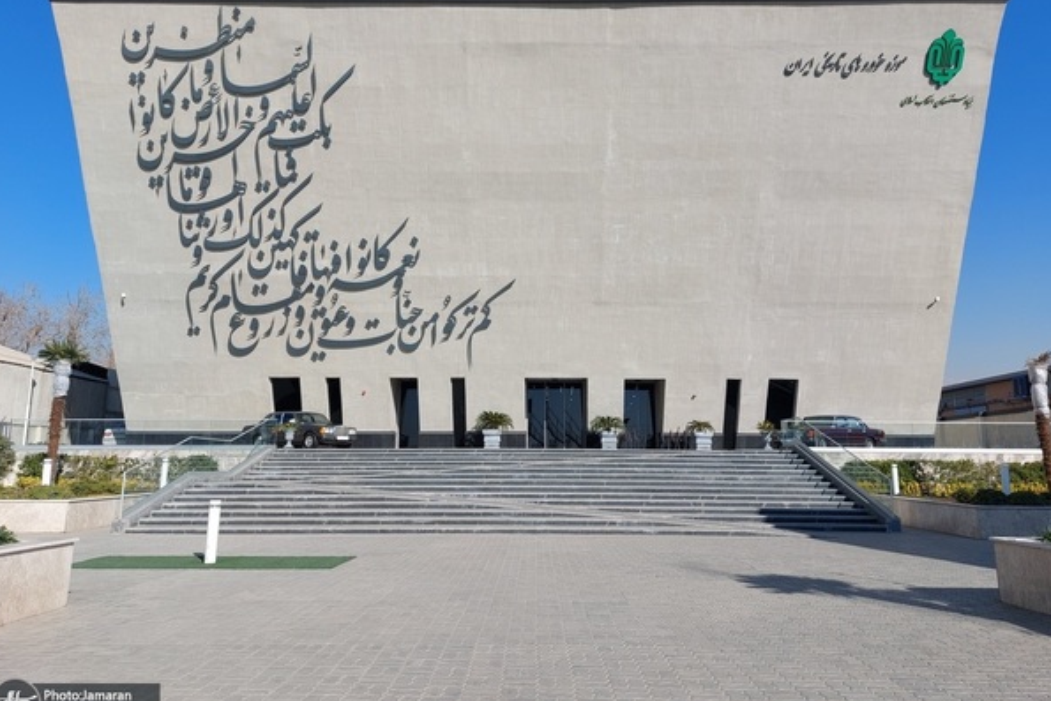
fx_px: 759
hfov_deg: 69.4
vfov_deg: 49.5
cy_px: 319
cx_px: 528
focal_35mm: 26
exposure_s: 1/1429
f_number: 1.8
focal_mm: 5.23
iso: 25
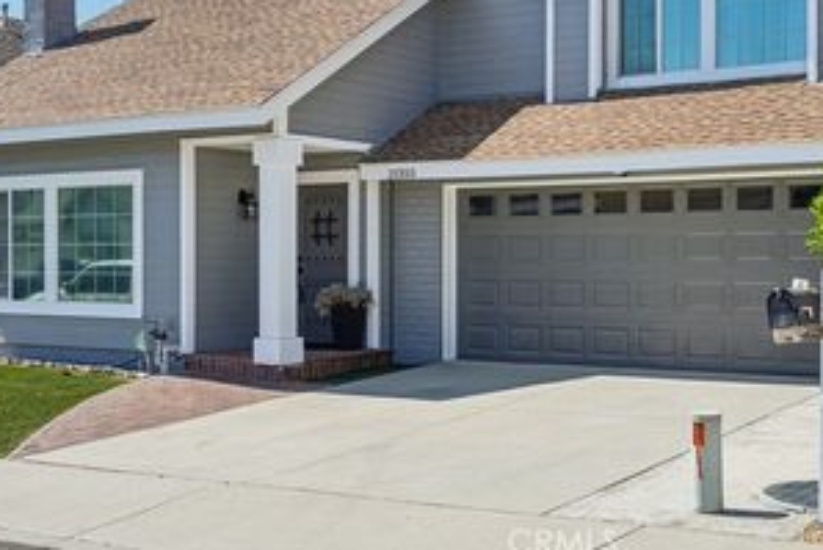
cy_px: 101
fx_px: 1189
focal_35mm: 52
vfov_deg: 25.5
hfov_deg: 38.1
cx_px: 478
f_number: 8
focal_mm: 31
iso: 125
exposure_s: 1/640
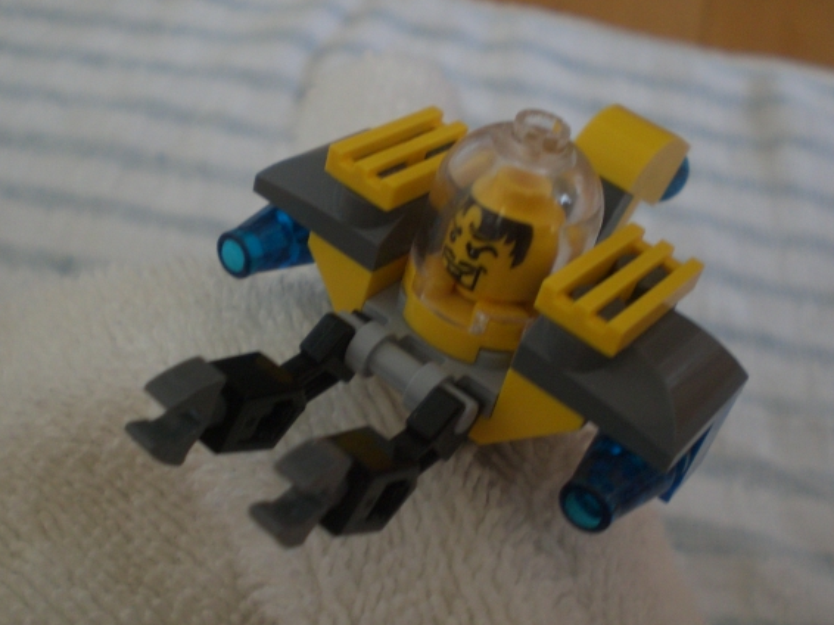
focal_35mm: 43
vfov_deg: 33.6
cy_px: 296
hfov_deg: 43.9
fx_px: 1036
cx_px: 414
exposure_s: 1/50
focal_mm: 6.3
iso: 200
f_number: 3.1
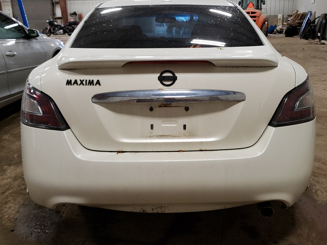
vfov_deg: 40.7
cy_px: 124
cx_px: 171
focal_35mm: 35
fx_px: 331
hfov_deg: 52.6
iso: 177
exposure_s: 1/60.2
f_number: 1.5
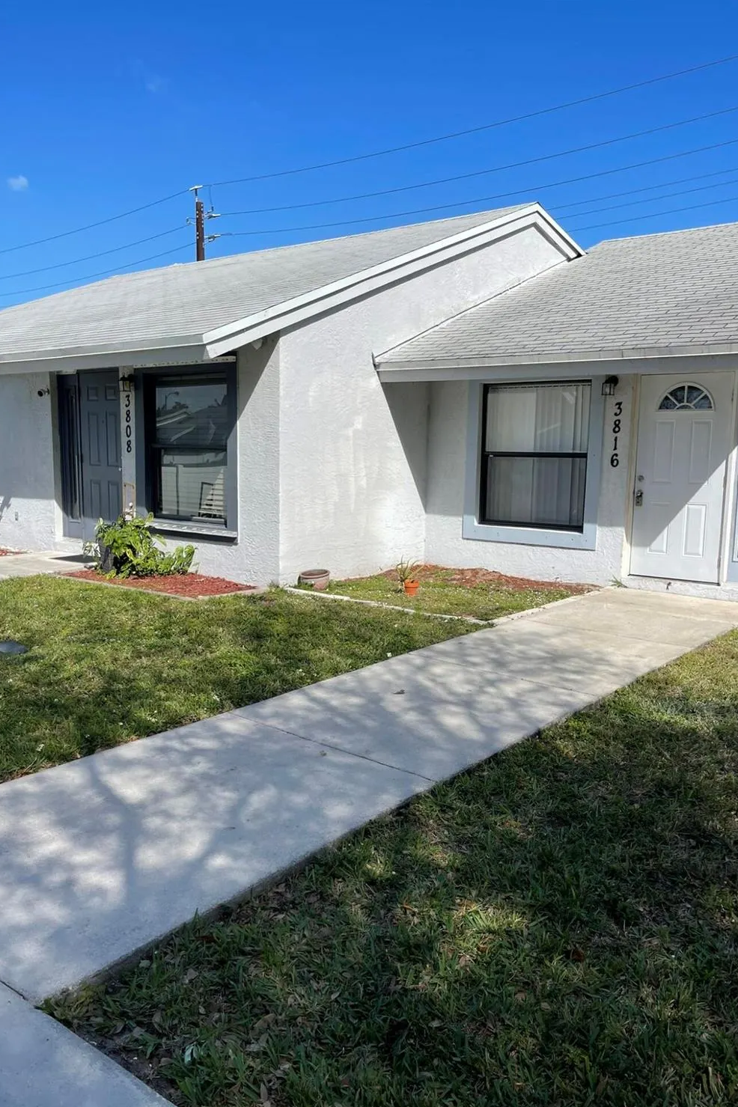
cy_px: 573
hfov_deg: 47.9
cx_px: 389
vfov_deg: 67.4
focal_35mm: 27
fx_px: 830
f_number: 1.6
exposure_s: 1/4525
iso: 32
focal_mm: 5.1
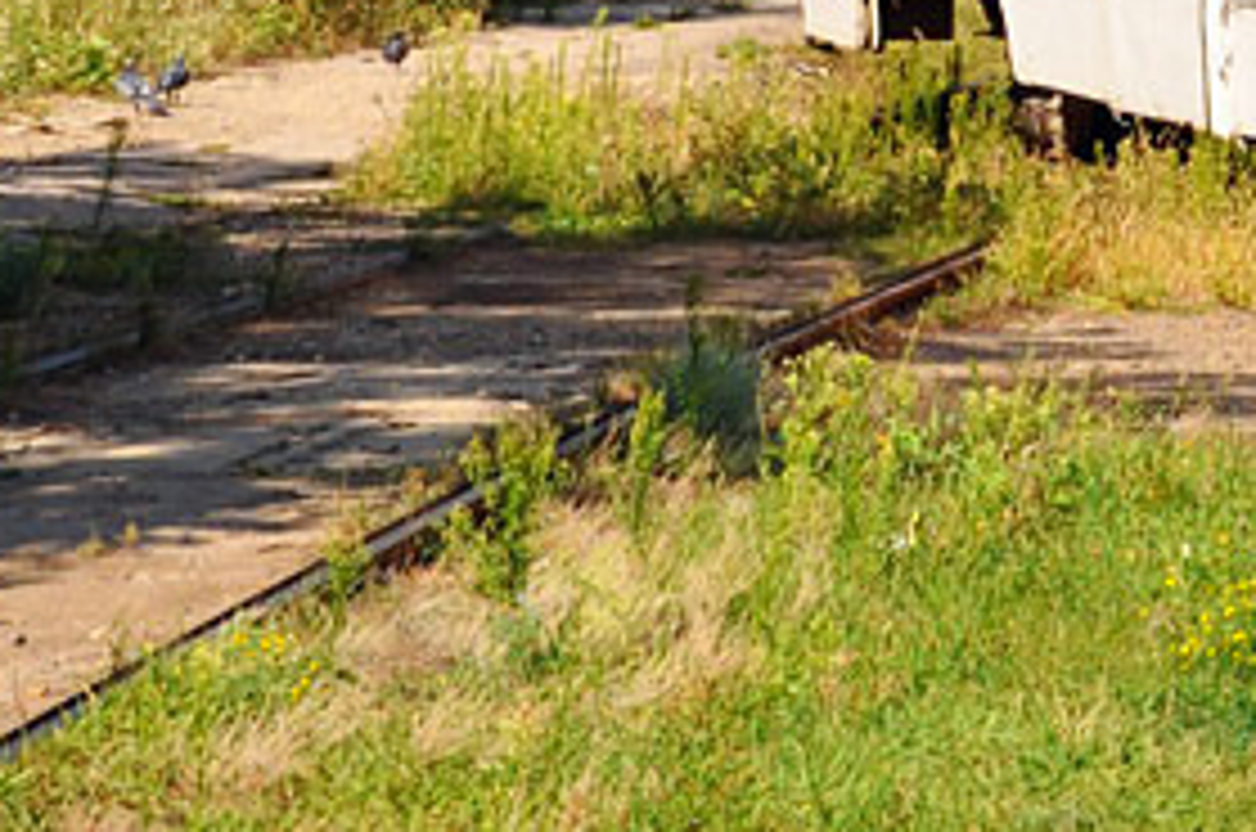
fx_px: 7877
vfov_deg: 5.9
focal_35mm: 226
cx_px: 1913
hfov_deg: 8.9
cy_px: -897
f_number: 8
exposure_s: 1/500
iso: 200
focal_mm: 35
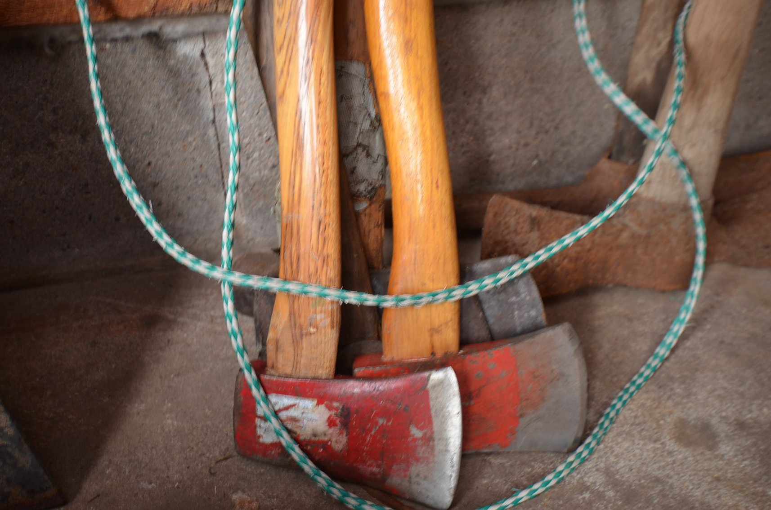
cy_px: 255
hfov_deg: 53.2
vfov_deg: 36.7
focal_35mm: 36
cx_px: 386
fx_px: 769
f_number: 4.5
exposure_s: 1/60
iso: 220
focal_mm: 24
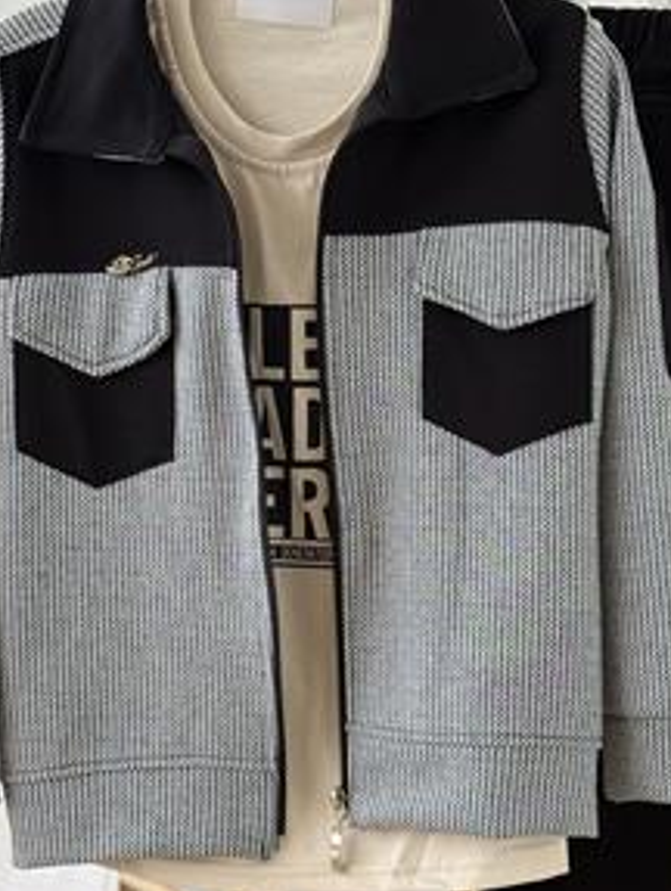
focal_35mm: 89
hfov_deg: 16.6
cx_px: 441
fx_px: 2295
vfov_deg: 21.9
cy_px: 570
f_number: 1.78
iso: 80
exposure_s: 1/121
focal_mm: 6.76
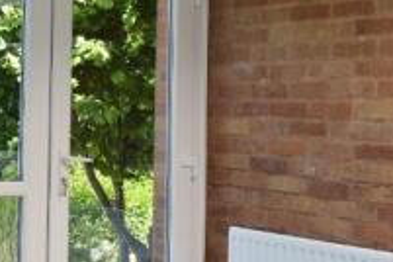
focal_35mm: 88
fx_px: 961
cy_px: 81
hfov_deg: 21.7
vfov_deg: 15.5
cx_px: -62
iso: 125
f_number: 7.1
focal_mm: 18
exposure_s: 1/60
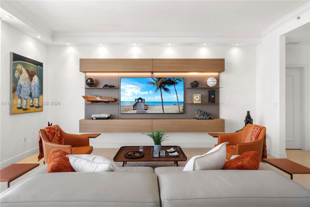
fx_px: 146
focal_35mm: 17
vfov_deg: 70.4
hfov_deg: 93.3
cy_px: 104
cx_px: 155
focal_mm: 17
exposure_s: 1/25
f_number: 8
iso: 320
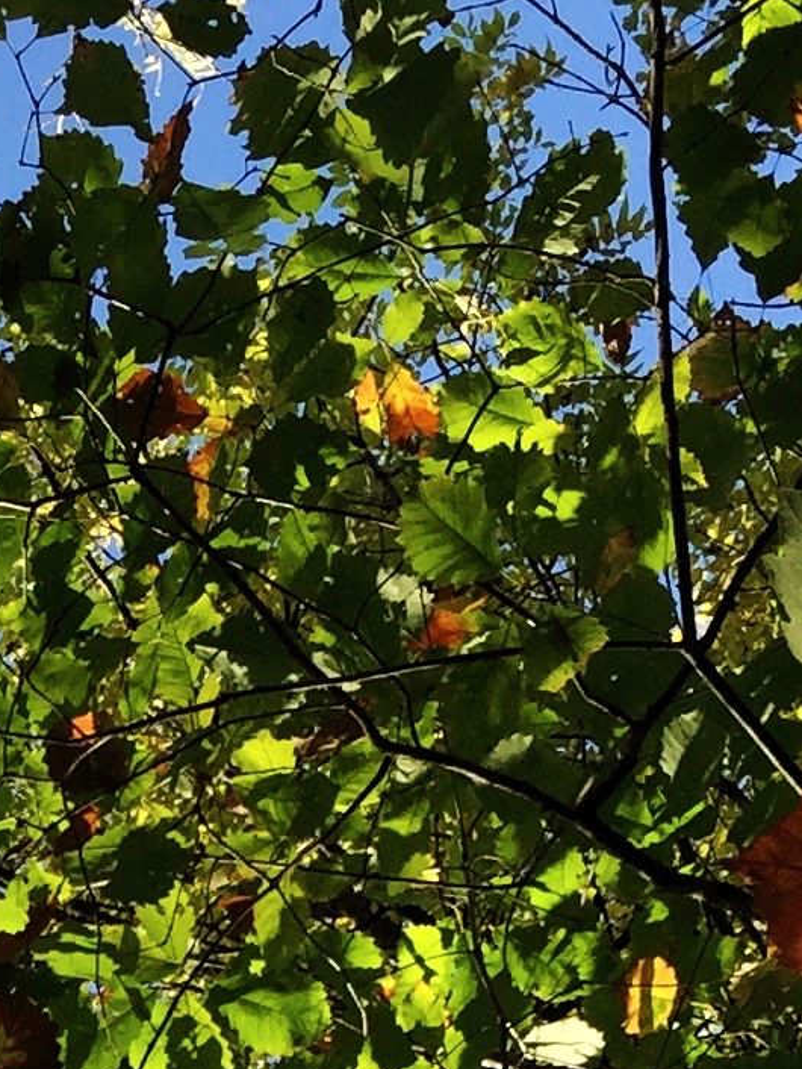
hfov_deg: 10.7
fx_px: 4137
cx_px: -372
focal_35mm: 134
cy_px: 1950
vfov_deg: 13.2
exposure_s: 1/791
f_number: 2.2
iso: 32
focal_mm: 4.15
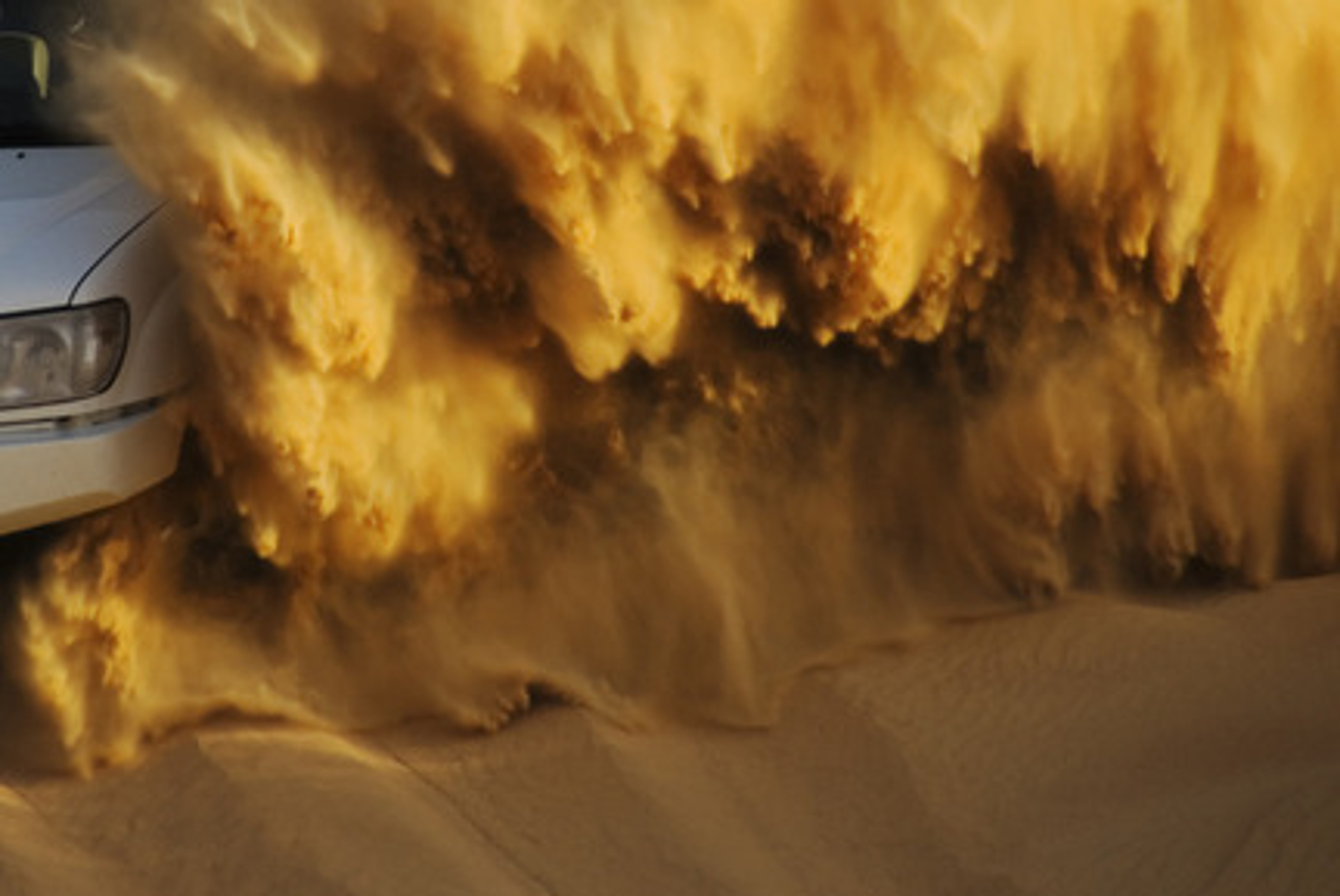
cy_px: 166
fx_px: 20194
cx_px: 391
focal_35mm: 542
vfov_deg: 2.5
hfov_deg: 3.8
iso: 100
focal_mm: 200
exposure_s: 1/320
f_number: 5.6
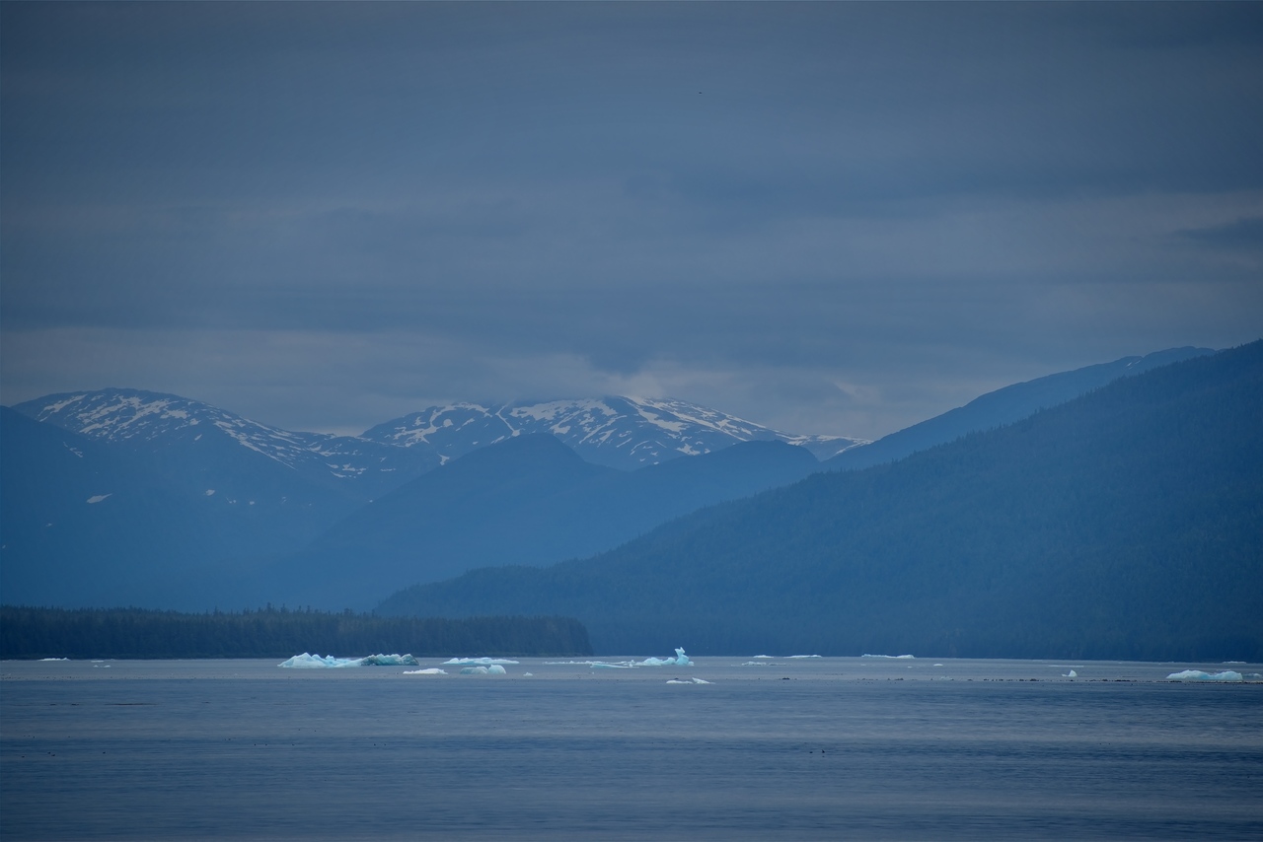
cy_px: 421
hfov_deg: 6.9
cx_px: 632
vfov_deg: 4.6
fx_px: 10527
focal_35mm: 300
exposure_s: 1/640
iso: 140
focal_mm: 300
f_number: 5.6
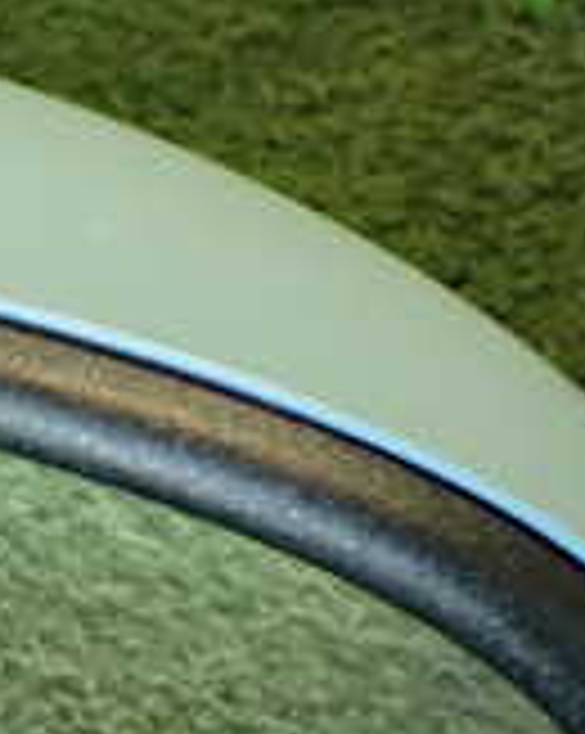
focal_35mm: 115
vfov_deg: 16.7
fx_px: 2494
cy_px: 324
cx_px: -405
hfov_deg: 12.4
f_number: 2.4
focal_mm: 5.79
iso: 200
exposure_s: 1/30
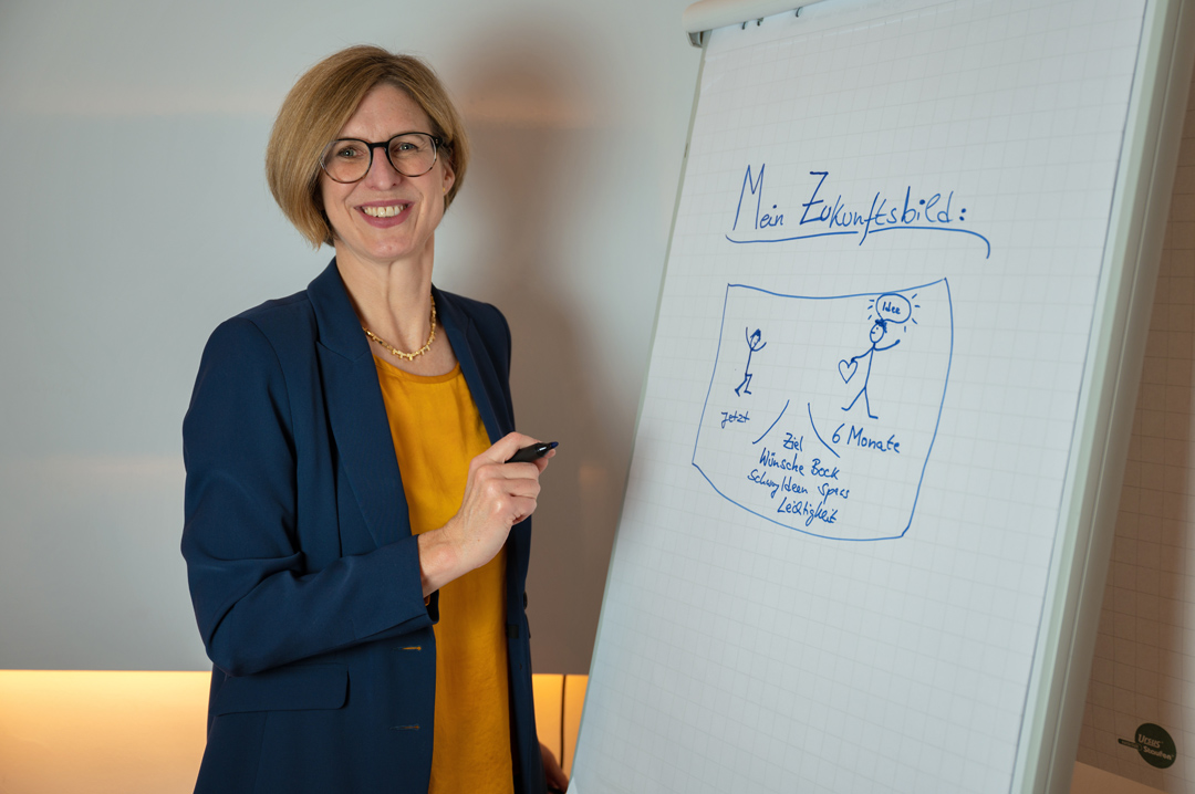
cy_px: 397
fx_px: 1327
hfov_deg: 48.5
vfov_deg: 33.3
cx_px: 598
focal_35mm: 40
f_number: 2.8
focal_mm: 40
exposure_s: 1/200
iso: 200
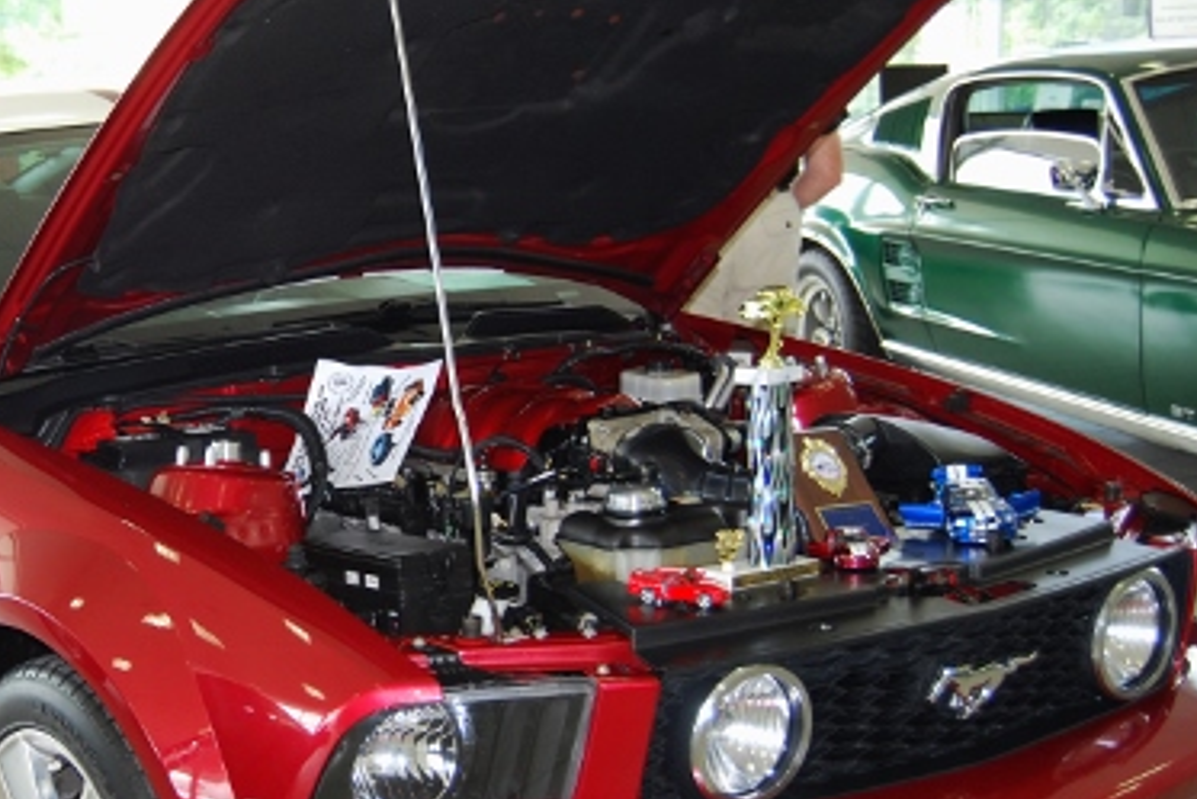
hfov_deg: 29.3
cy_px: 363
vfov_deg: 20.3
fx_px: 2228
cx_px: 212
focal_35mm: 67
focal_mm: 26
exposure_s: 1/60
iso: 280
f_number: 4.2
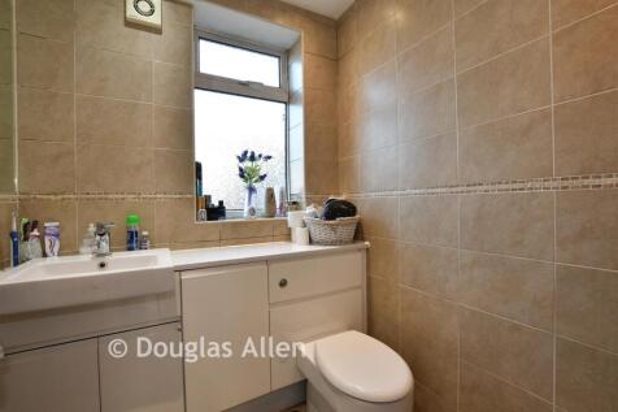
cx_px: 309
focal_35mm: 15
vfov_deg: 77.3
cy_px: 206
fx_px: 257
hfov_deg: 100.4
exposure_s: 1/6
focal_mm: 10
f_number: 8
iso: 125
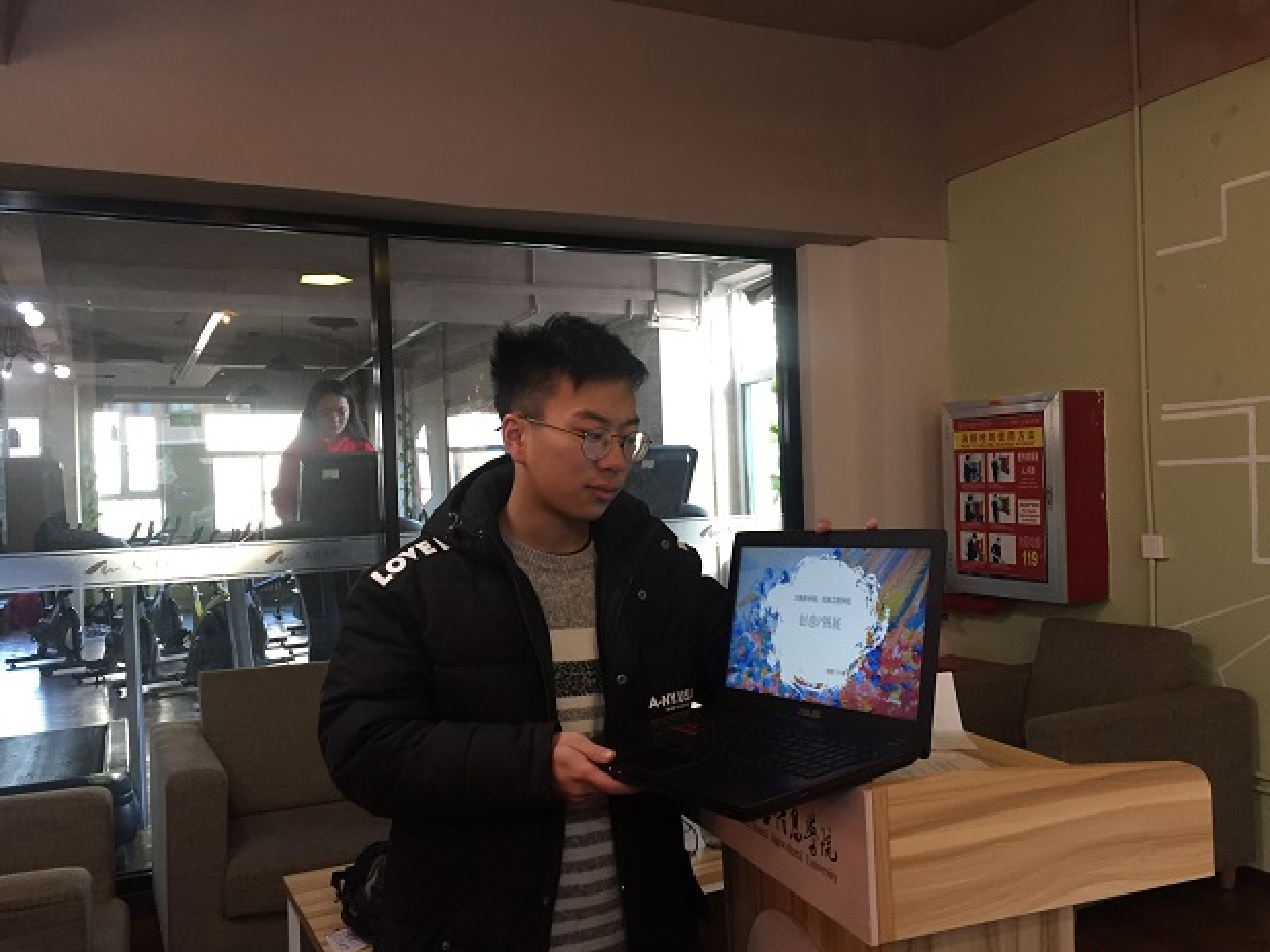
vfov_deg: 46.8
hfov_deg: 60.0
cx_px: 644
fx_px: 1100
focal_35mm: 30
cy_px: 490
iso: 160
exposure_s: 1/33
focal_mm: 4.15
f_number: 2.2
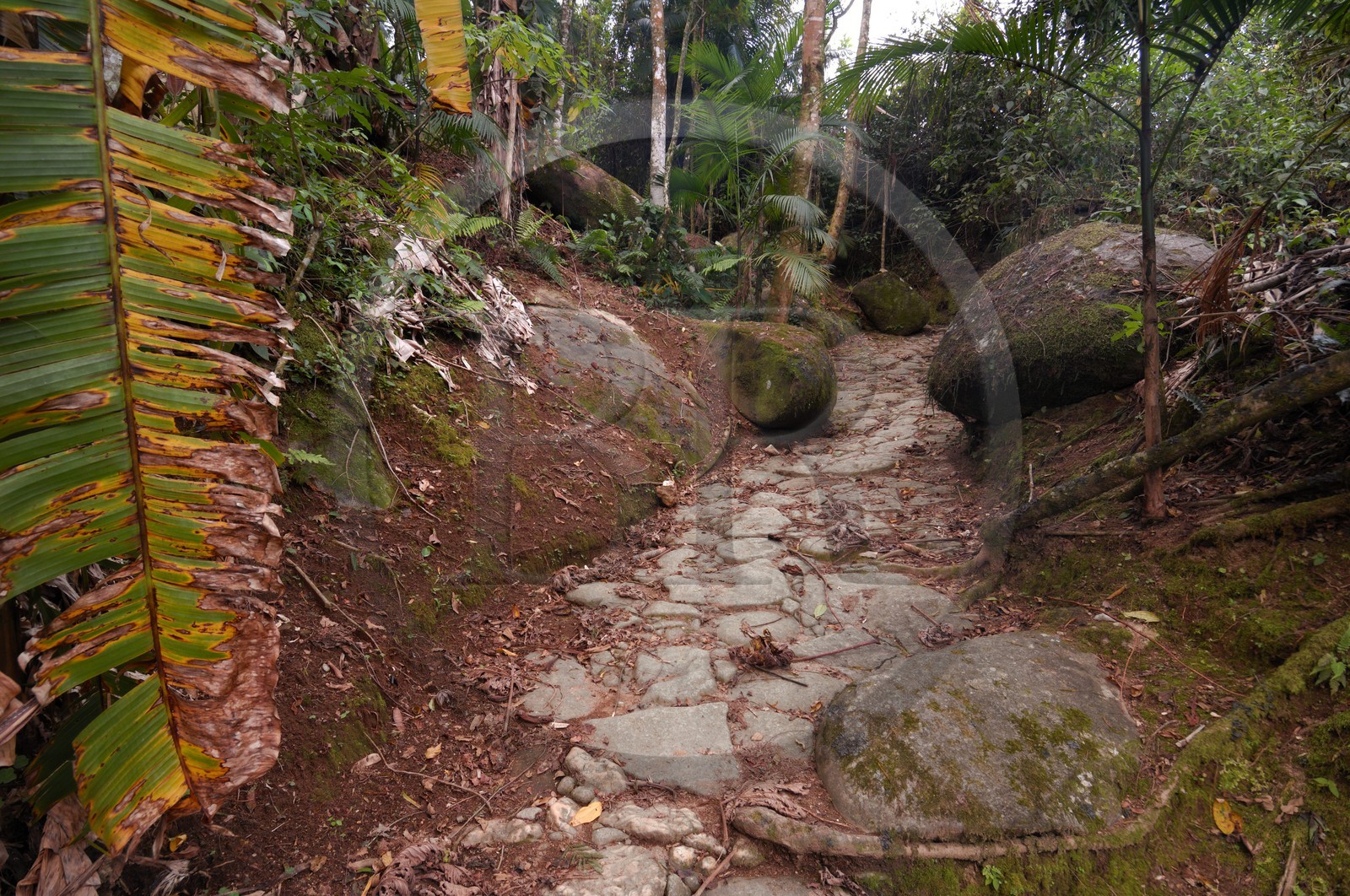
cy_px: 448
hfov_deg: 90.1
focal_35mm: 18
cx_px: 675
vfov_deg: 67.2
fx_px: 674
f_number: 8
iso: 100
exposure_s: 1/4
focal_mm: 12
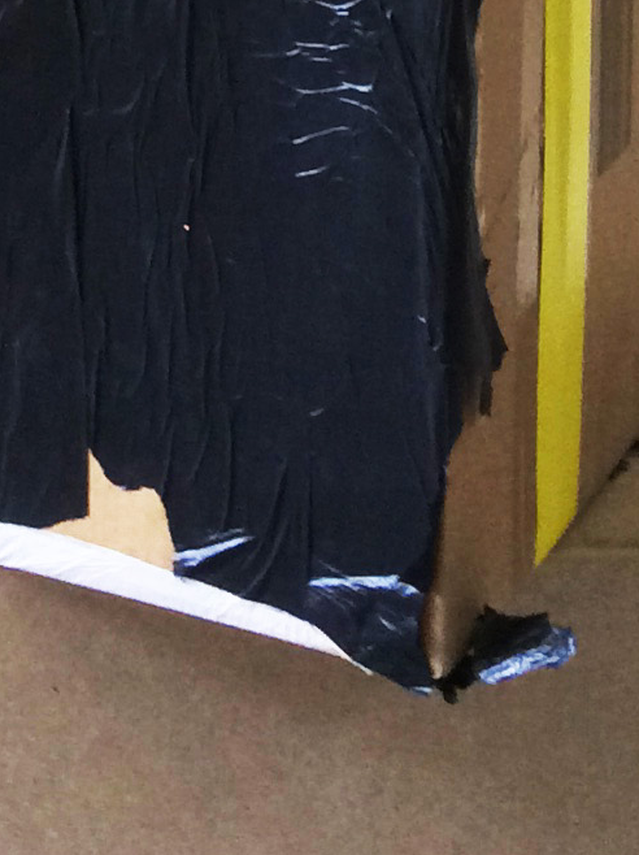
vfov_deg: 13.6
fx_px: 3107
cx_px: 205
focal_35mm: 126
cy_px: -794
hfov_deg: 11.7
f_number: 2.4
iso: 80
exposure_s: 1/25
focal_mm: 3.3
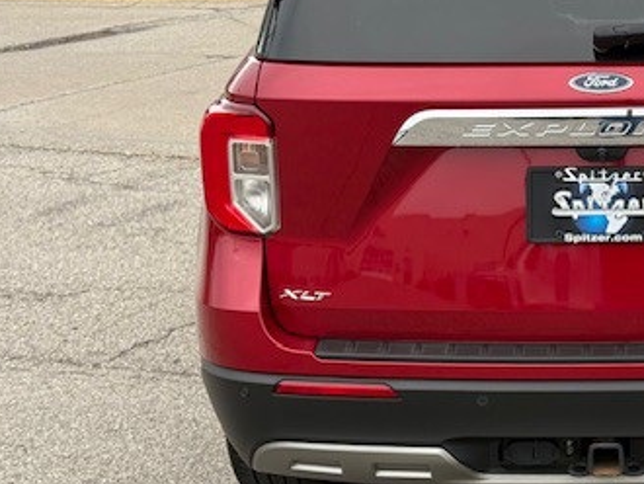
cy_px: 187
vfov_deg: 15.9
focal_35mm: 93
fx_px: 1731
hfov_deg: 20.5
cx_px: 611
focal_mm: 6.76
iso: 100
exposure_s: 1/828
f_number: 1.78
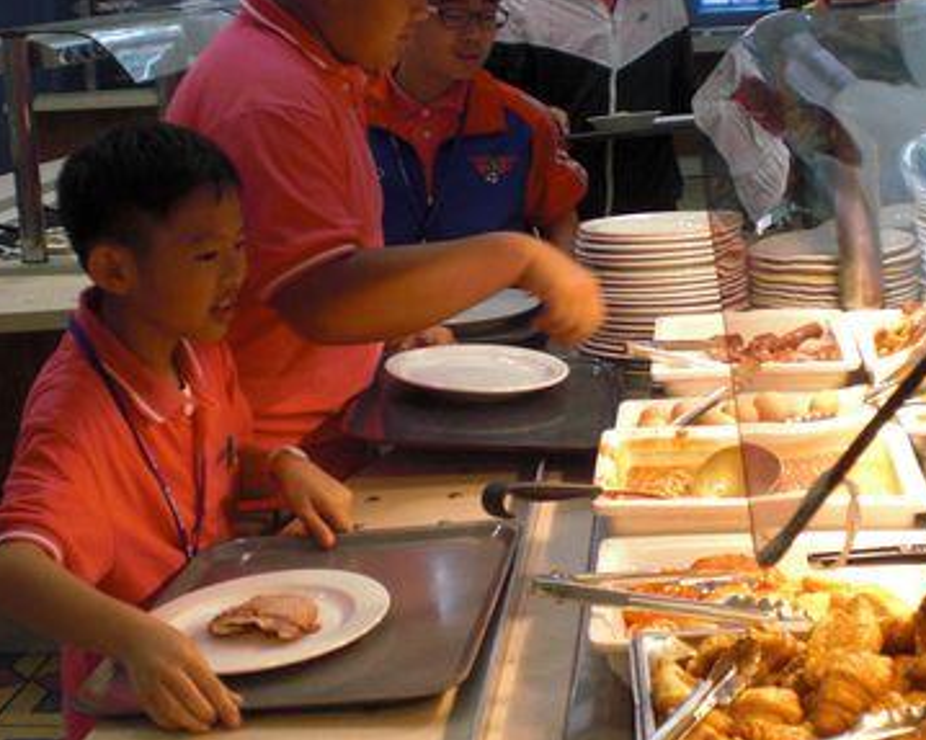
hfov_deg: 30.4
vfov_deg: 24.5
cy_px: 271
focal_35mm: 62
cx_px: 580
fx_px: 1699
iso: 200
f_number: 3.1
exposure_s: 1/80
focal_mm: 6.3
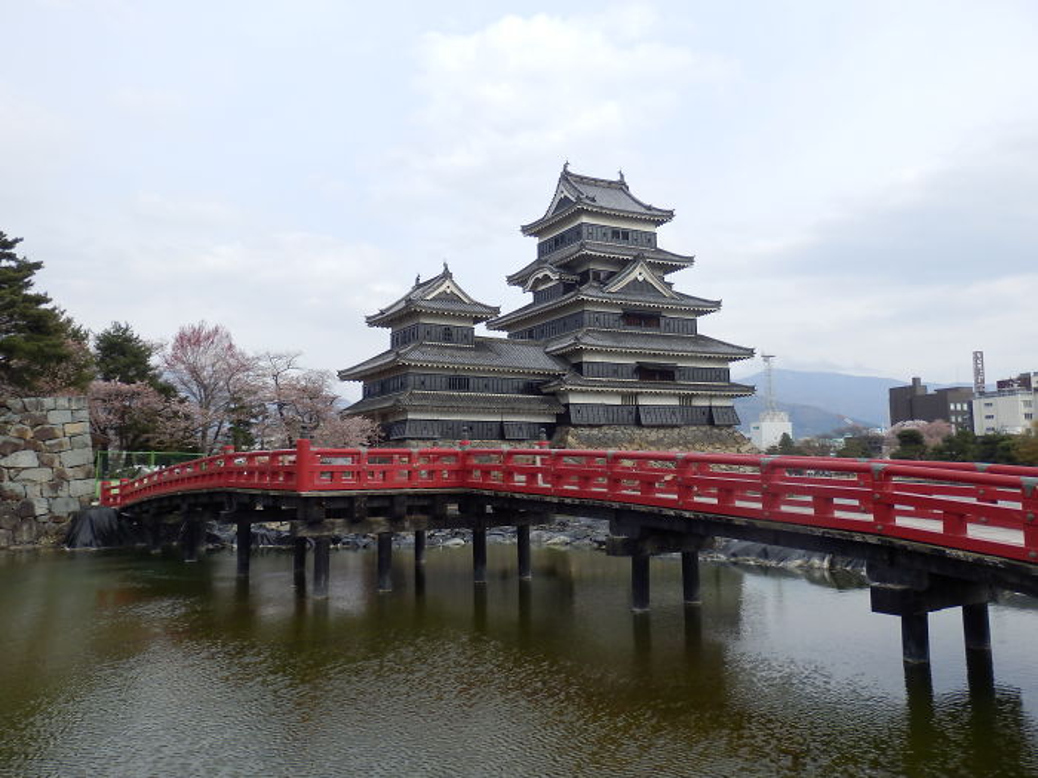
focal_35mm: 27
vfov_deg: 51.4
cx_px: 519
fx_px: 810
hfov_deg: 65.3
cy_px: 389
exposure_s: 1/640
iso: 80
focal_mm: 5
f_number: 3.2
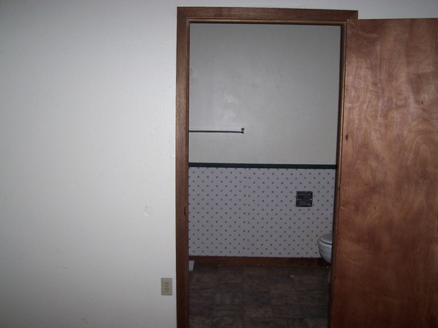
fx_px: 468
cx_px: 219
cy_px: 164
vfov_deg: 38.7
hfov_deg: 50.1
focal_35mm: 37
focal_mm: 5.6
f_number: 2.8
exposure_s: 1/60
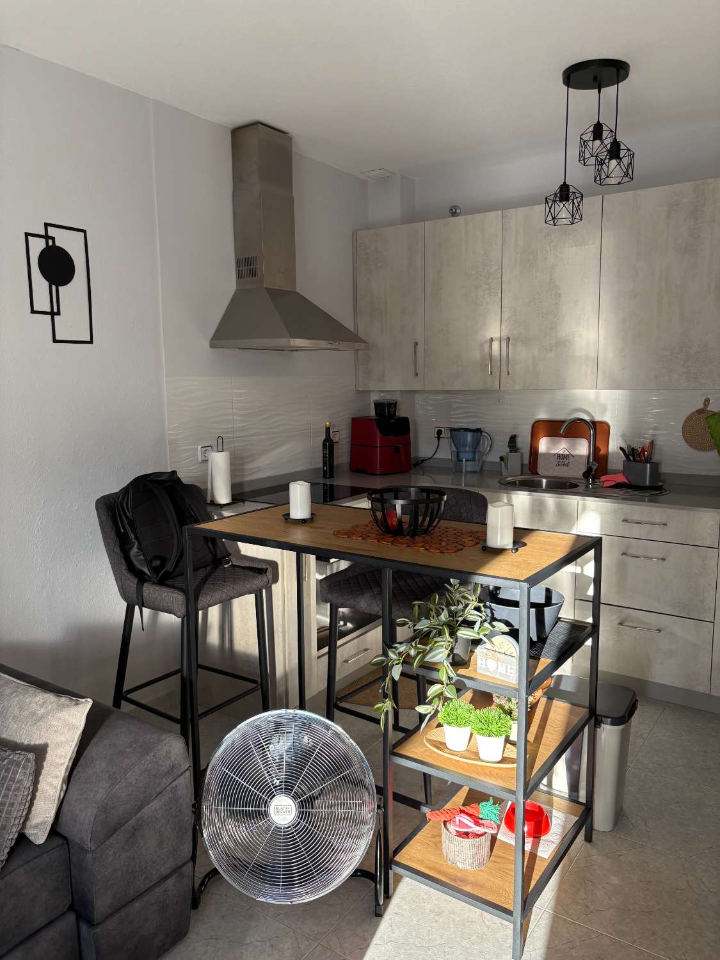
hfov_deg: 53.1
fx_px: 721
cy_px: 480
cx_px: 360
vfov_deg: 67.3
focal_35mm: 26
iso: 64
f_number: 1.6
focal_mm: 5.96
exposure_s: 1/241
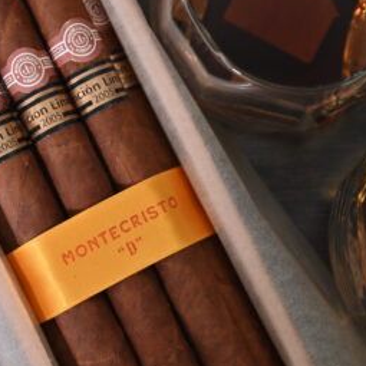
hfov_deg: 12.4
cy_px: 225
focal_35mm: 140
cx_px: 70
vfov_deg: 12.5
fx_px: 1675
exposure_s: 1/100
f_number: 4.5
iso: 1600
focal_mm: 70
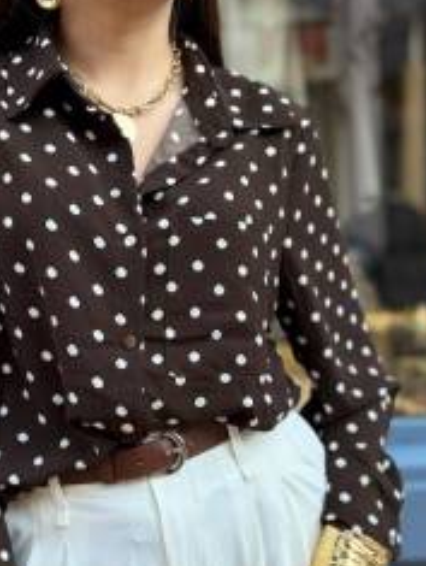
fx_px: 867
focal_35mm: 53
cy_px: 330
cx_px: 156
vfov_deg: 36.0
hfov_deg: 27.5
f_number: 1.6
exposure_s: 1/251
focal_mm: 5.96
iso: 50
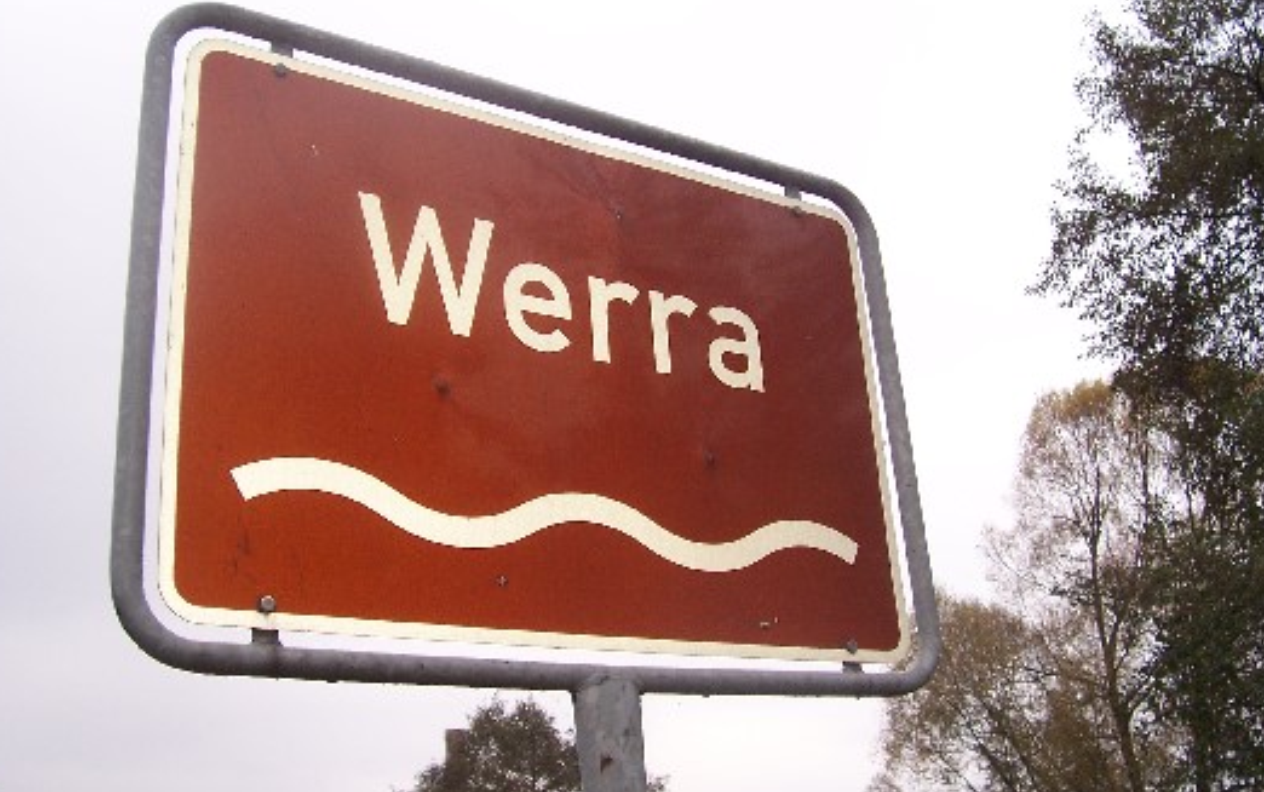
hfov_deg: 50.4
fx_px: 1344
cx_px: 639
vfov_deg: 32.8
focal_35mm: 39
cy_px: 344
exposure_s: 1/90
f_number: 2.7
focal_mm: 5.6
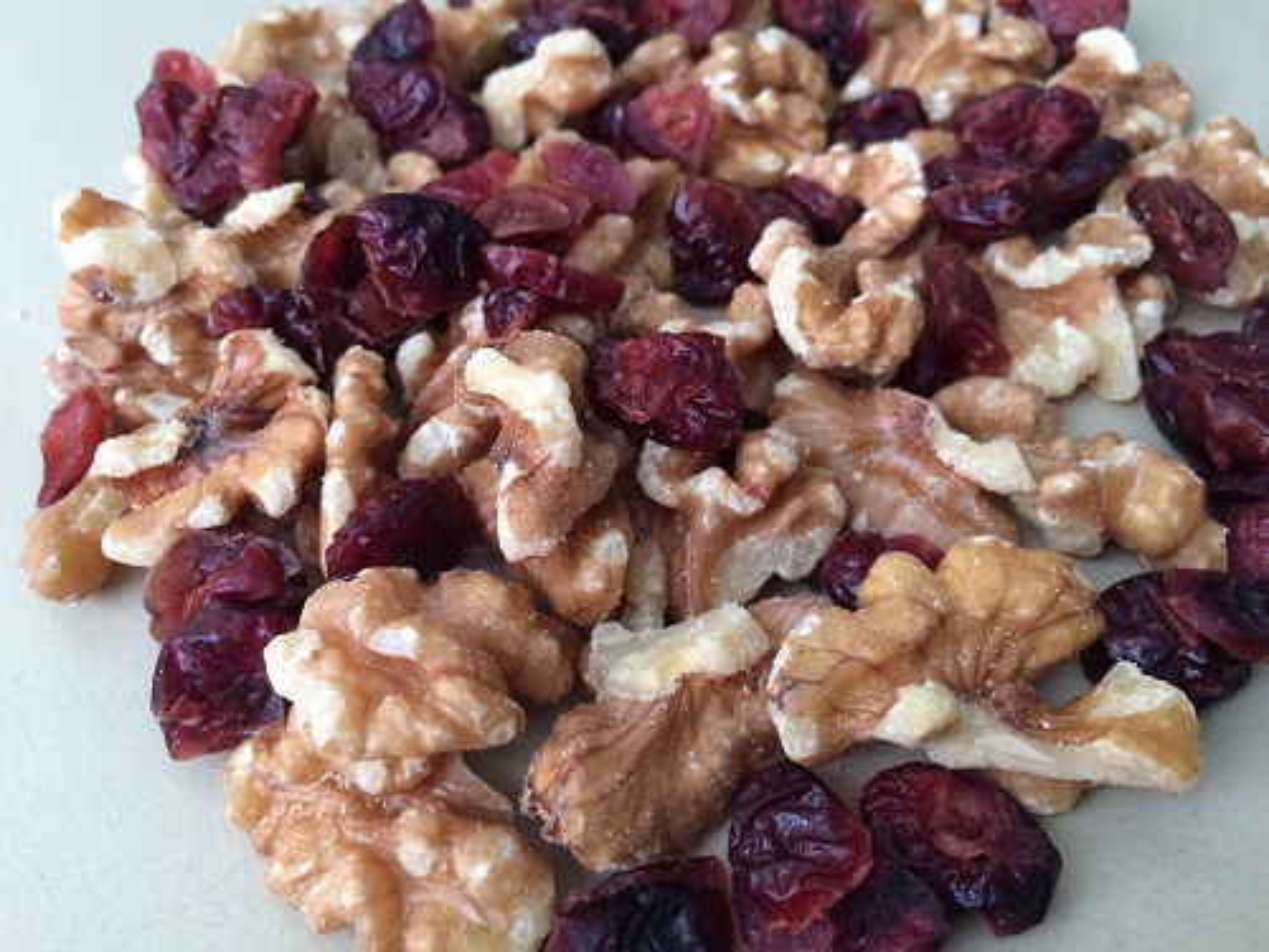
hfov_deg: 61.7
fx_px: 1063
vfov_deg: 48.2
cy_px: 476
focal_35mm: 29
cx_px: 634
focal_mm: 4.15
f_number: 2.2
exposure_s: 1/30
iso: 40
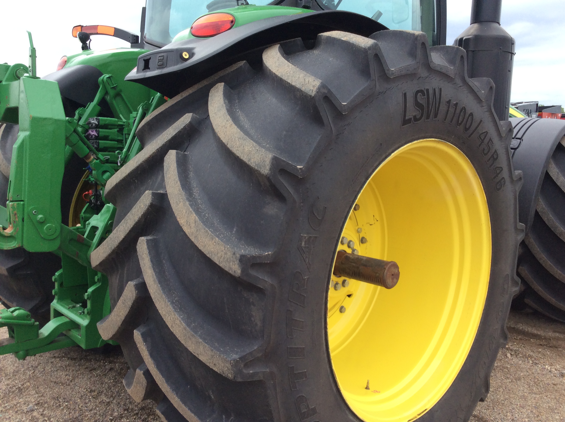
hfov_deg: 56.9
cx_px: 282
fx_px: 522
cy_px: 211
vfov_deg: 44.1
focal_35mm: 32
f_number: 2.4
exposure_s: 1/590
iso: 32
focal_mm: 3.3
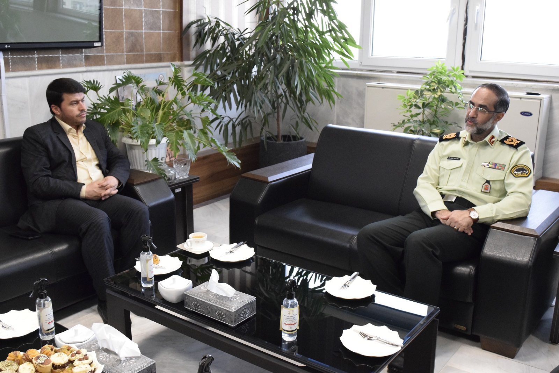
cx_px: 280
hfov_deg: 51.3
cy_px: 186
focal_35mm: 38
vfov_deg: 35.5
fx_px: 582
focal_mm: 25
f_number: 7.1
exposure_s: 1/200
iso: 5000
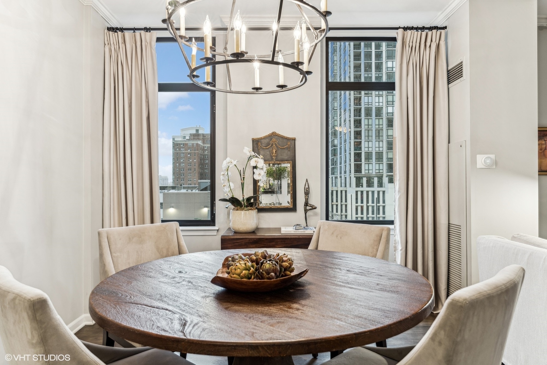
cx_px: 274
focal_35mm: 25
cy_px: 182
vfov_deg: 51.3
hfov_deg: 71.5
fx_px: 380
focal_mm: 25
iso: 320
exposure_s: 1/3.33
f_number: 8
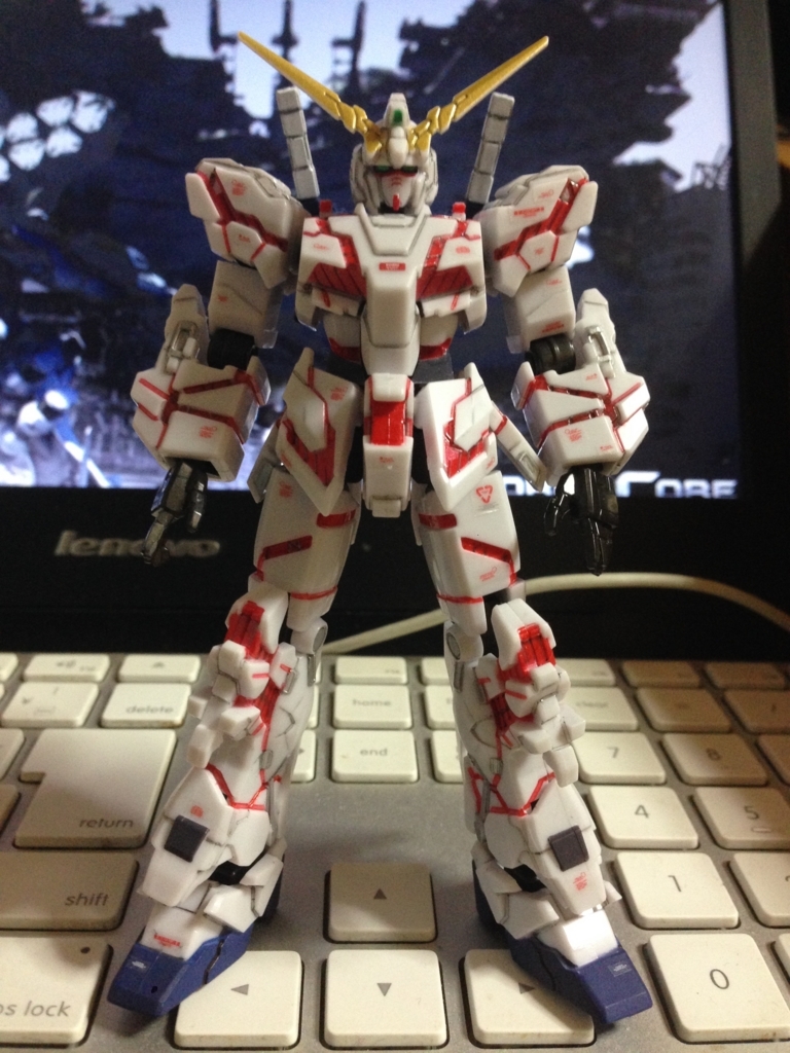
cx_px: 395
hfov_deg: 42.9
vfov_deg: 55.4
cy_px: 526
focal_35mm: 33
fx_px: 1004
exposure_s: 1/20
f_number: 2.4
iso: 250
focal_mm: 4.12
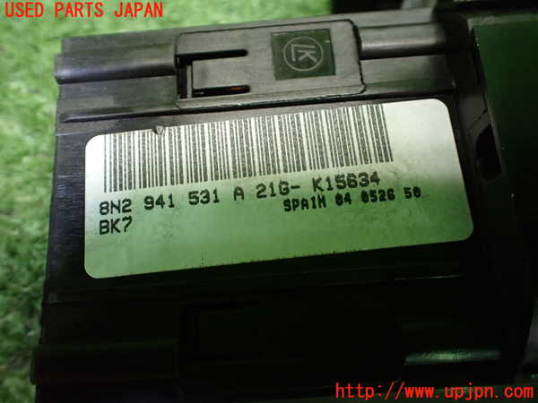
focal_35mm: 30
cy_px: 202
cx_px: 269
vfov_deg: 46.8
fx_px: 466
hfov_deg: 60.0
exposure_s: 1/80
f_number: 2.3
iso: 800
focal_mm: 5.4
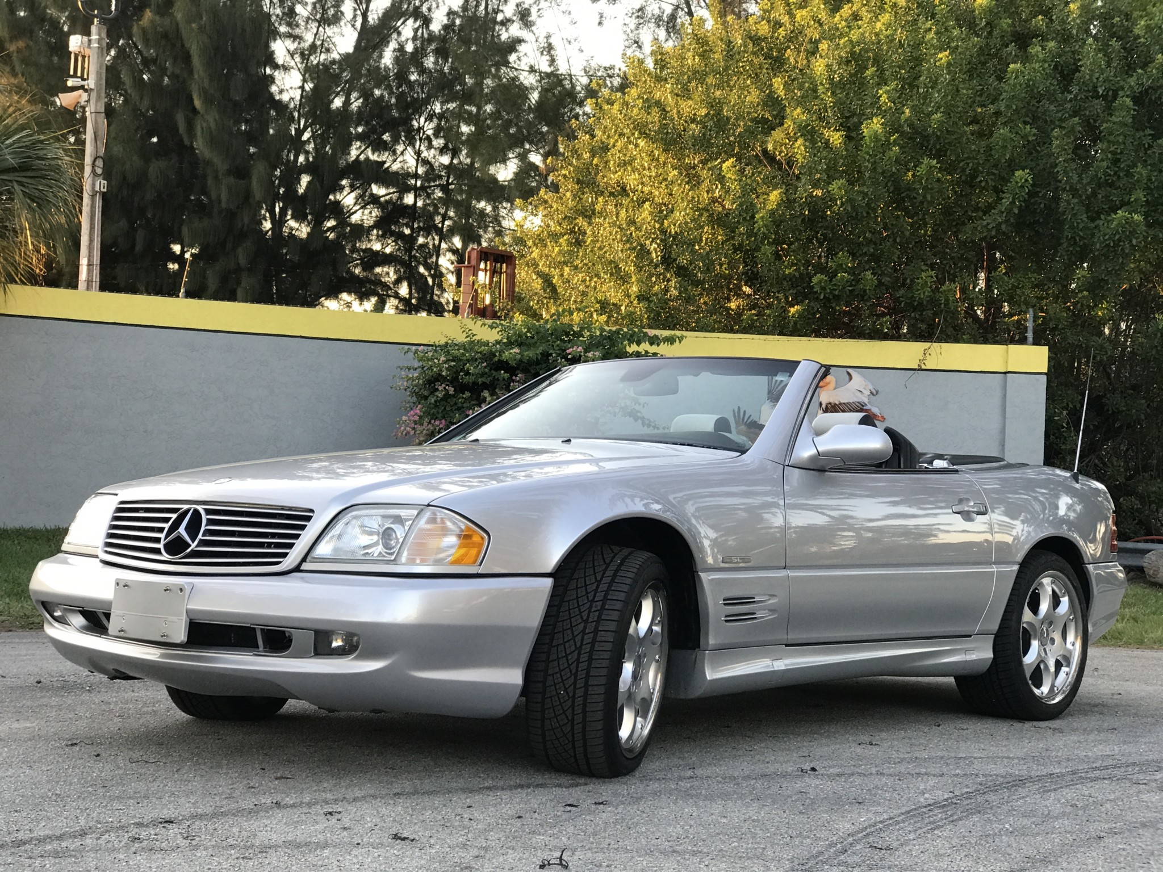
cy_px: 436
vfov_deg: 25.7
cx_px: 582
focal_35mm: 57
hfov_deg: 33.8
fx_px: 1915
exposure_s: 1/60
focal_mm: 6.6
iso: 40
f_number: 2.8
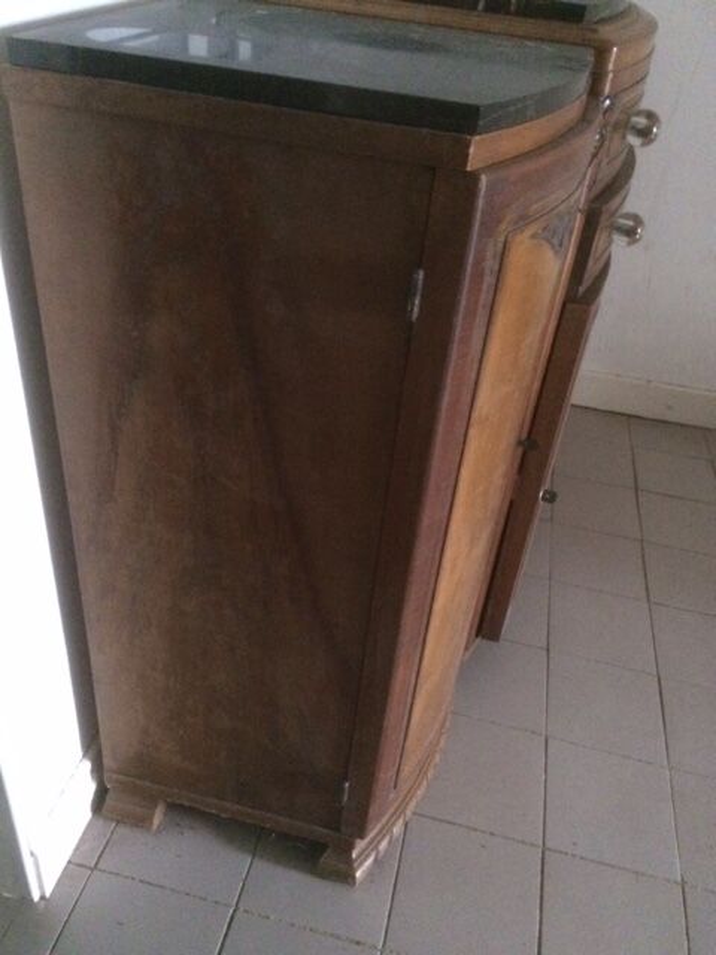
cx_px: 358
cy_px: 478
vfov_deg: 61.7
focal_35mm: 29
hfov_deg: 48.2
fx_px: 800
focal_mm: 4.15
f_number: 2.2
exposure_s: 1/17
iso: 800
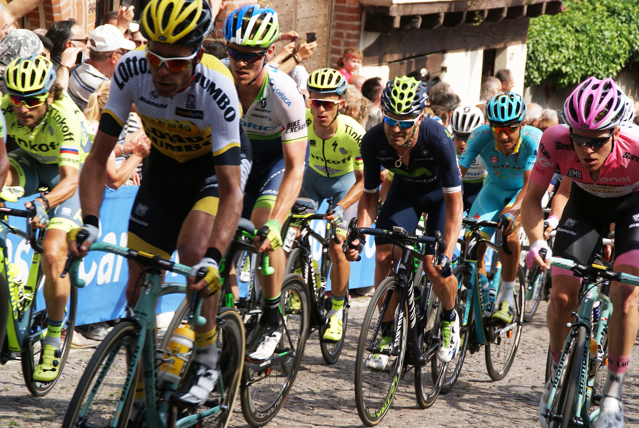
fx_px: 2665
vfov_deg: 9.2
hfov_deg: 13.7
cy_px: 214
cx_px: 320
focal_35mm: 150
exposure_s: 1/200
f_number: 8
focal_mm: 100
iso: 100
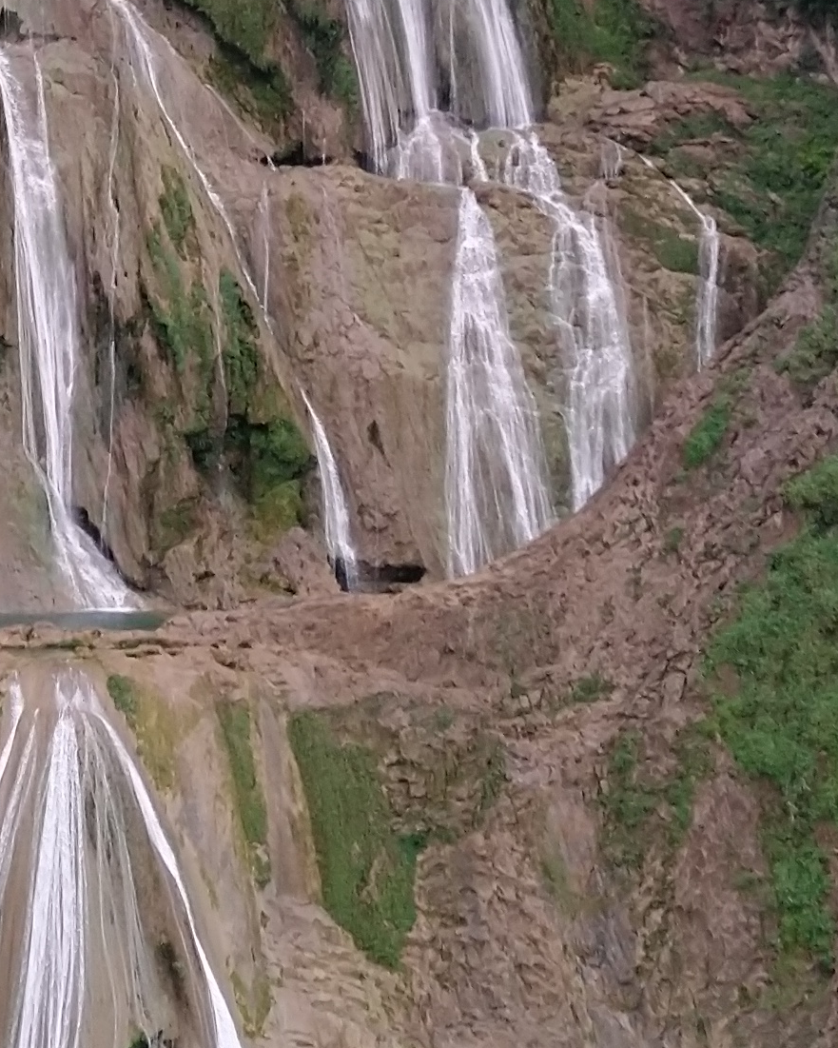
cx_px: 98
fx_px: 2945
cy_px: 123
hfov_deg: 16.0
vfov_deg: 19.8
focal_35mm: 95
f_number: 1.8
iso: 223
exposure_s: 1/33
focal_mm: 3.95
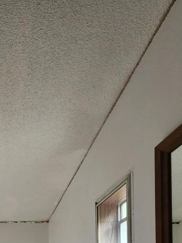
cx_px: -17
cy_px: 302
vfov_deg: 38.2
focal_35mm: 33
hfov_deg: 36.5
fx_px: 231
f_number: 2.2
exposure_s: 1/60
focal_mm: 2.2
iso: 50
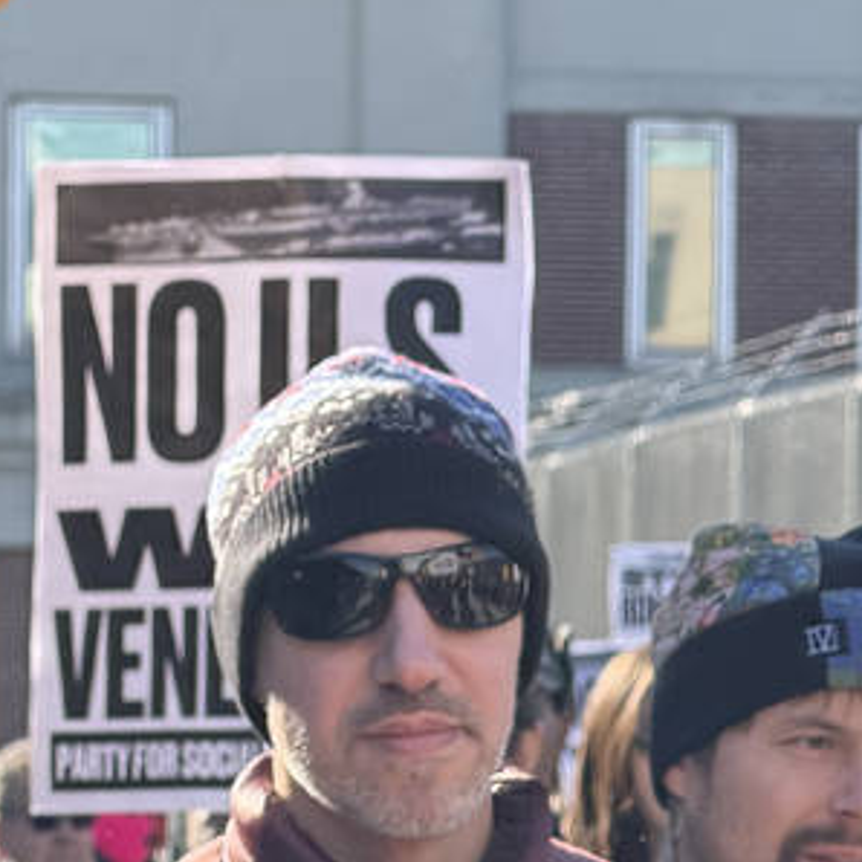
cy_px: 454
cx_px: 1189
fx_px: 10030
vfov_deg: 4.9
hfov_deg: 4.9
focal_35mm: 356
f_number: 2.8
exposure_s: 1/318
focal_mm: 16.89
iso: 50
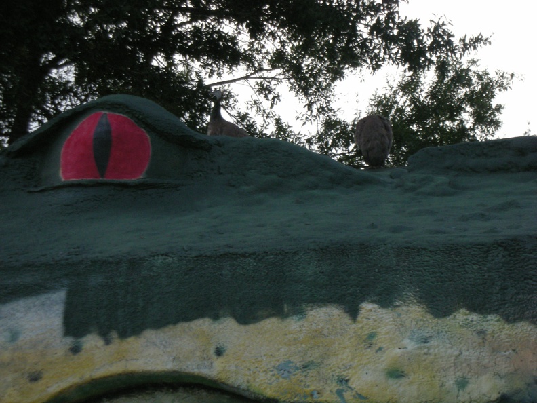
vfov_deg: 14.1
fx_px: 1629
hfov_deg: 18.7
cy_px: 202
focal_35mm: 105
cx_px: 268
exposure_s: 1/120
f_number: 5
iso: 176
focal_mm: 17.4
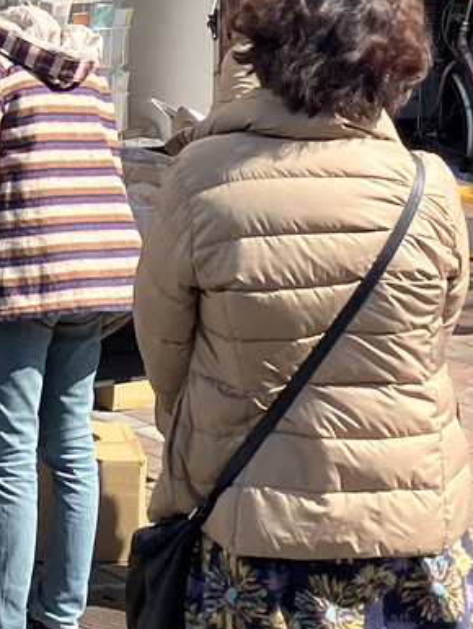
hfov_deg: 10.2
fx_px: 2639
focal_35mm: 145
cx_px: 44
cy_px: -210
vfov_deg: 13.1
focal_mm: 3.99
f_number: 1.8
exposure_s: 1/1799
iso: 32
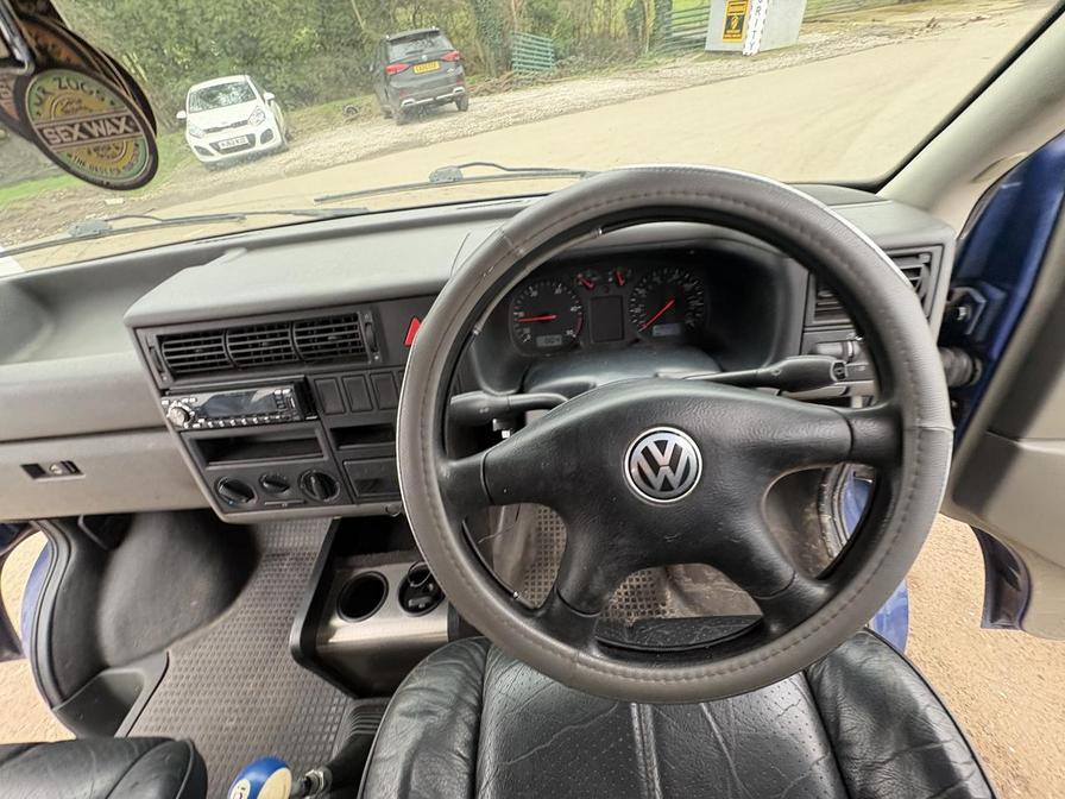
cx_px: 532
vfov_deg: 85.7
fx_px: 431
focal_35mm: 14
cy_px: 400
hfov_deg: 102.1
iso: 250
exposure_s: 1/60
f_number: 2.2
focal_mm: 2.22
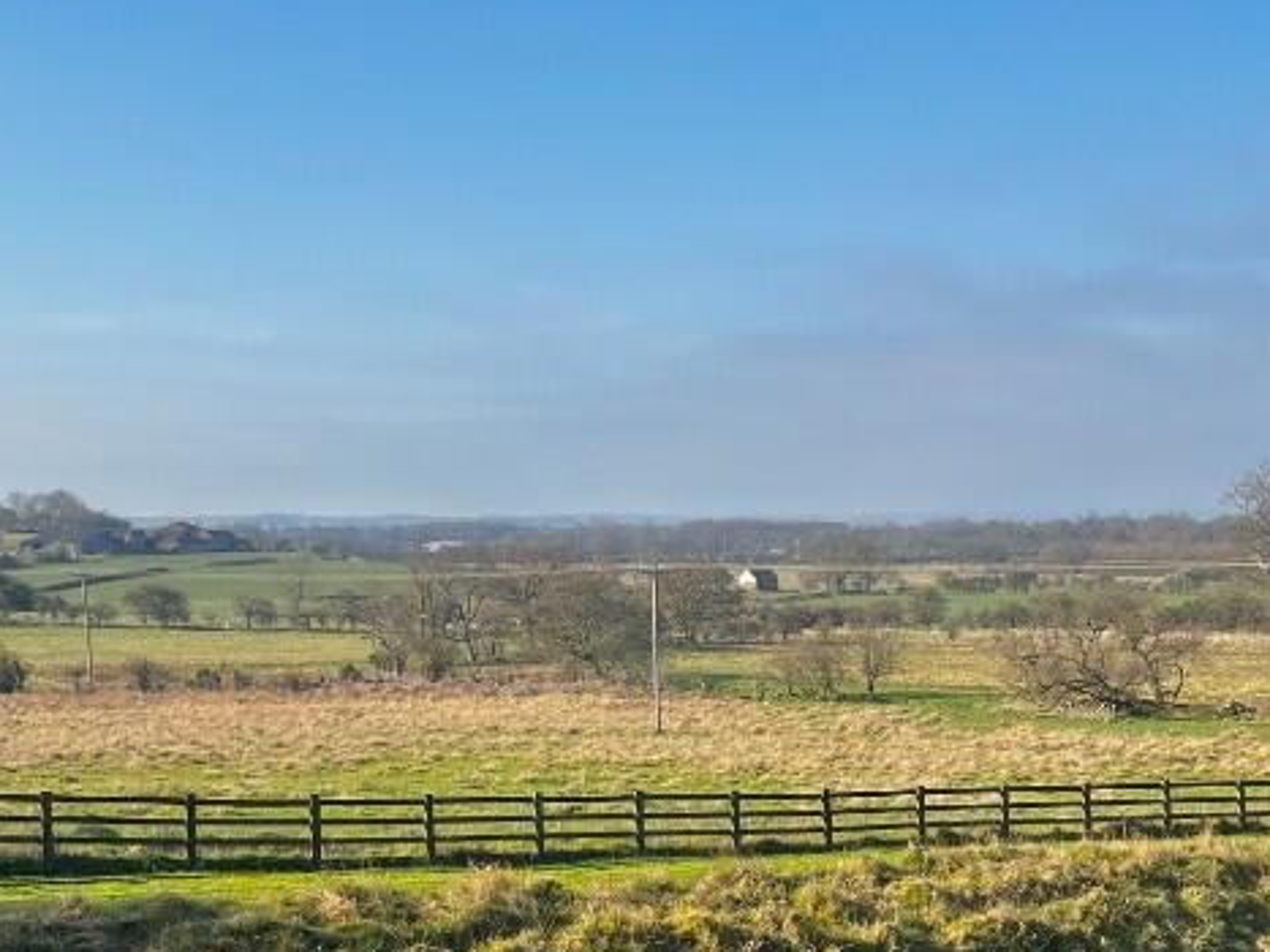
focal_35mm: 57
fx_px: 2091
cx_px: 538
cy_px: 835
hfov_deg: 33.7
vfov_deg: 25.0
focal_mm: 5.7
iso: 50
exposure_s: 1/2695
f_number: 1.5
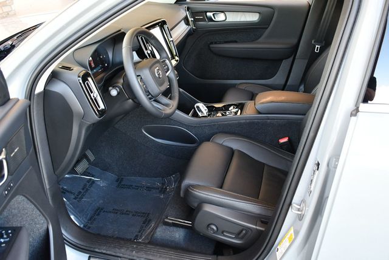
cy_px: 130
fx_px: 389
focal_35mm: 36
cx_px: 194
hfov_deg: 53.1
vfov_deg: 36.9
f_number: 3.5
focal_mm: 18
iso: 900
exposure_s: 1/125
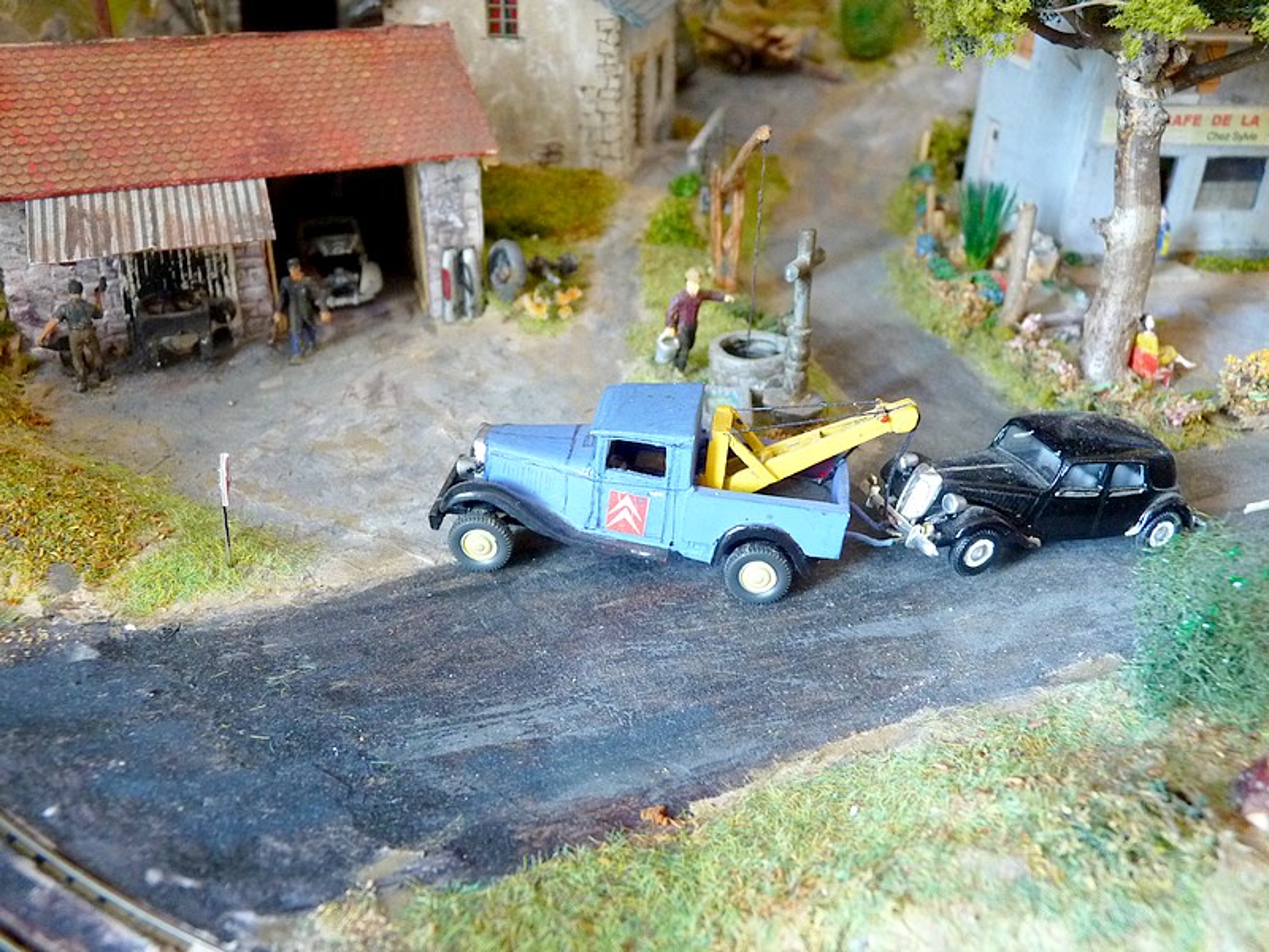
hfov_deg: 58.4
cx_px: 634
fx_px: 1136
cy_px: 476
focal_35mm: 31
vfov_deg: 45.4
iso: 400
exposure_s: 1/10
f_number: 3
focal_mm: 5.5
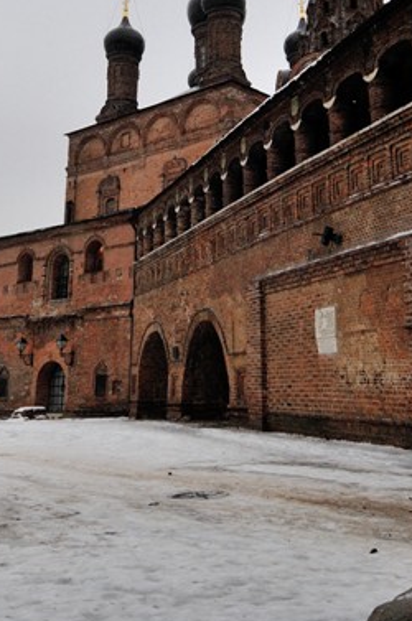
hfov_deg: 31.0
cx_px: 232
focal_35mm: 43
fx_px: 741
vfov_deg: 43.3
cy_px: 120
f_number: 6.3
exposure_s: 1/200
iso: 640
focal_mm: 12
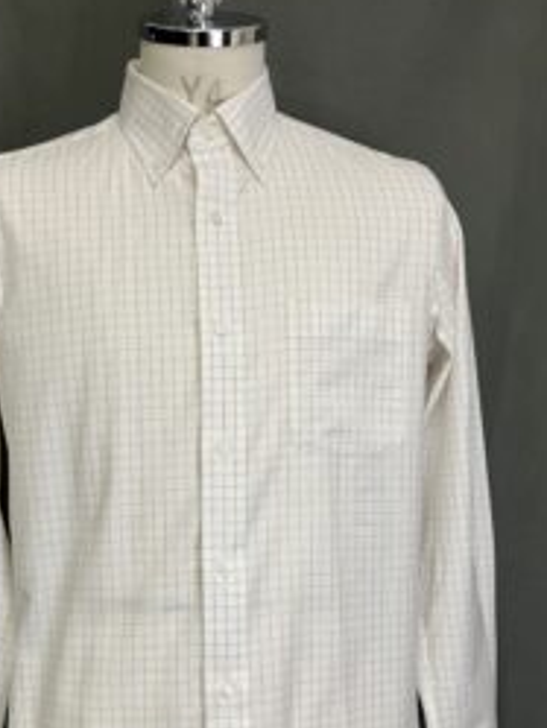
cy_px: 450
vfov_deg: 41.8
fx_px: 947
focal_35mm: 45
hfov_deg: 32.1
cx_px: 208
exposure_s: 1/50
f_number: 1.8
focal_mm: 3.99
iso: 50
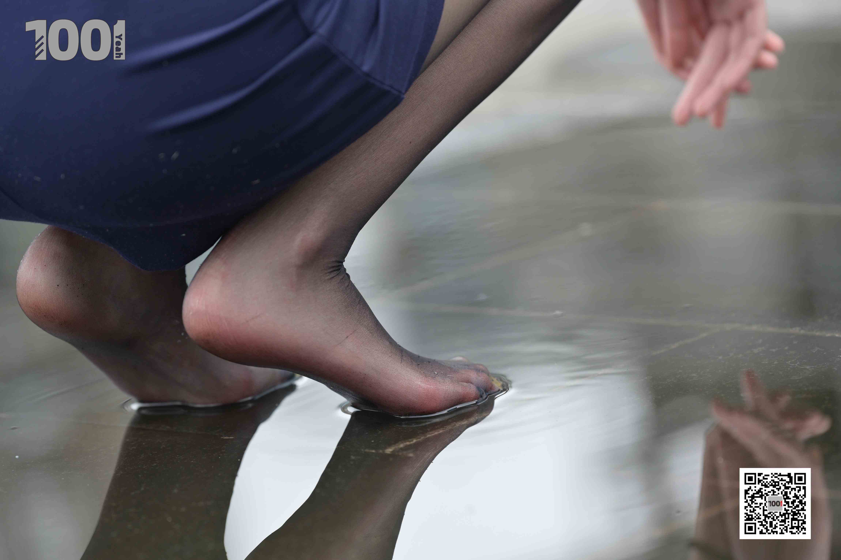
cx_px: 420
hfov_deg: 10.3
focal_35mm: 200
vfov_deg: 6.9
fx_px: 4672
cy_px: 280
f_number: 4
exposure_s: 1/320
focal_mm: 200
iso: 200
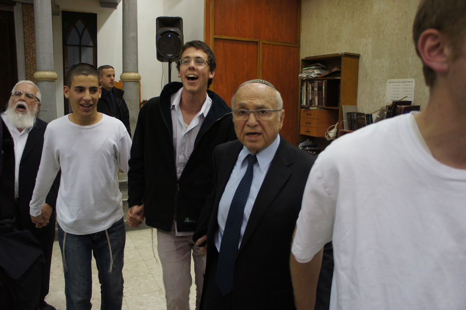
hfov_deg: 67.4
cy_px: 155
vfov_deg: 47.9
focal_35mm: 27
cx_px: 233
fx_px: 349
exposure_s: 1/80
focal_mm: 18
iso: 800
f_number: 3.5
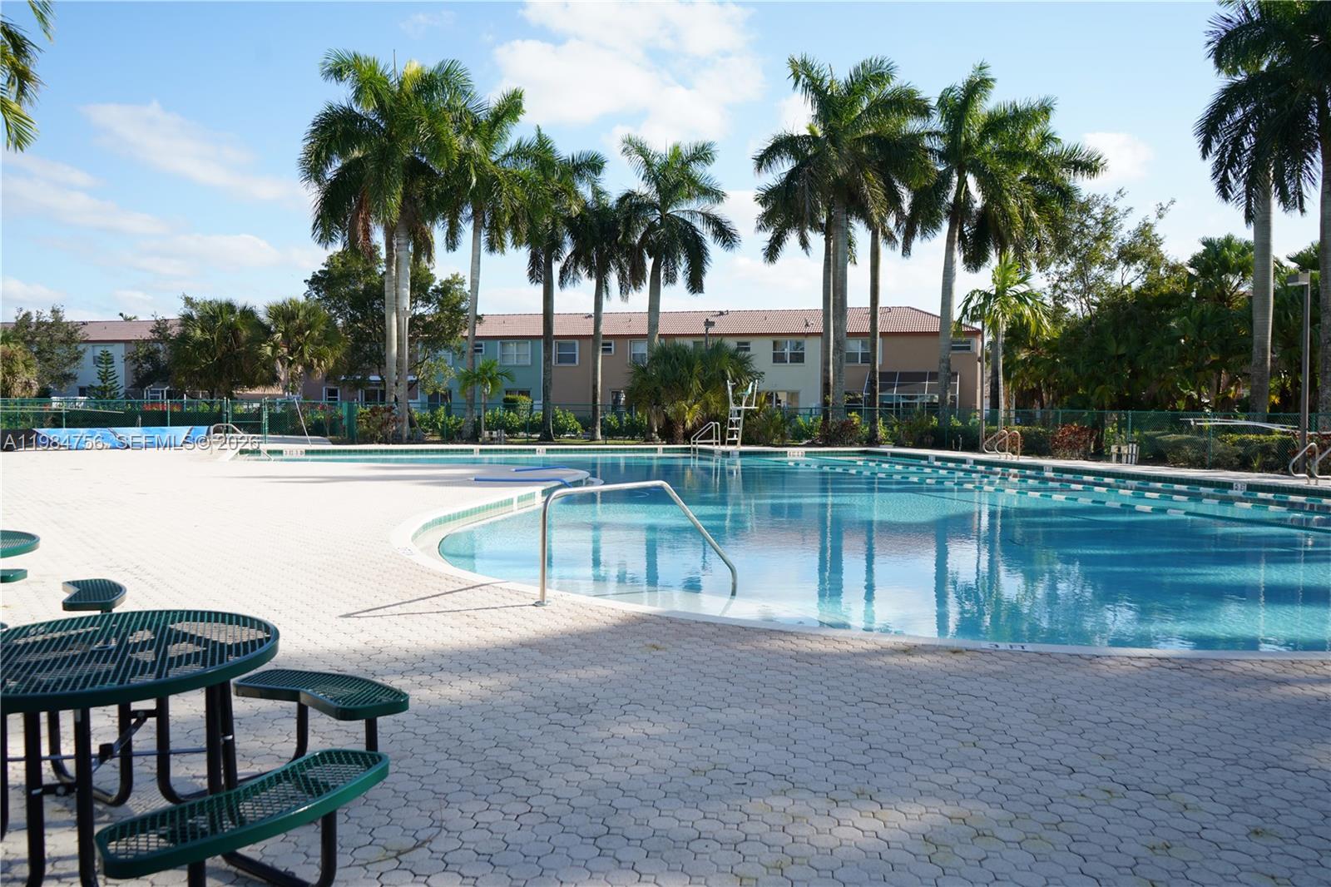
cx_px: 666
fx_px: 1035
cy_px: 444
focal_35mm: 28
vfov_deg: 46.4
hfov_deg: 65.5
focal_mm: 28
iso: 100
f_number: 5.6
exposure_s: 1/250
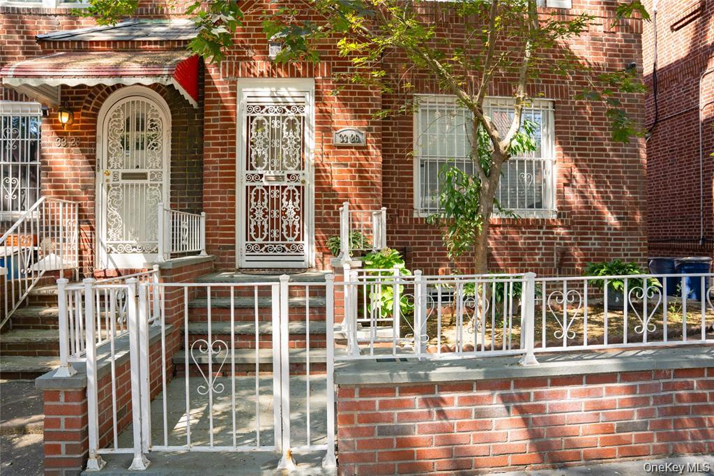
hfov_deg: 73.8
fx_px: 476
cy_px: 238
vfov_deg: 53.1
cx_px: 357
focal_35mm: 24
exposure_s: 1/3200
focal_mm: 24
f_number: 5.6
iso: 320
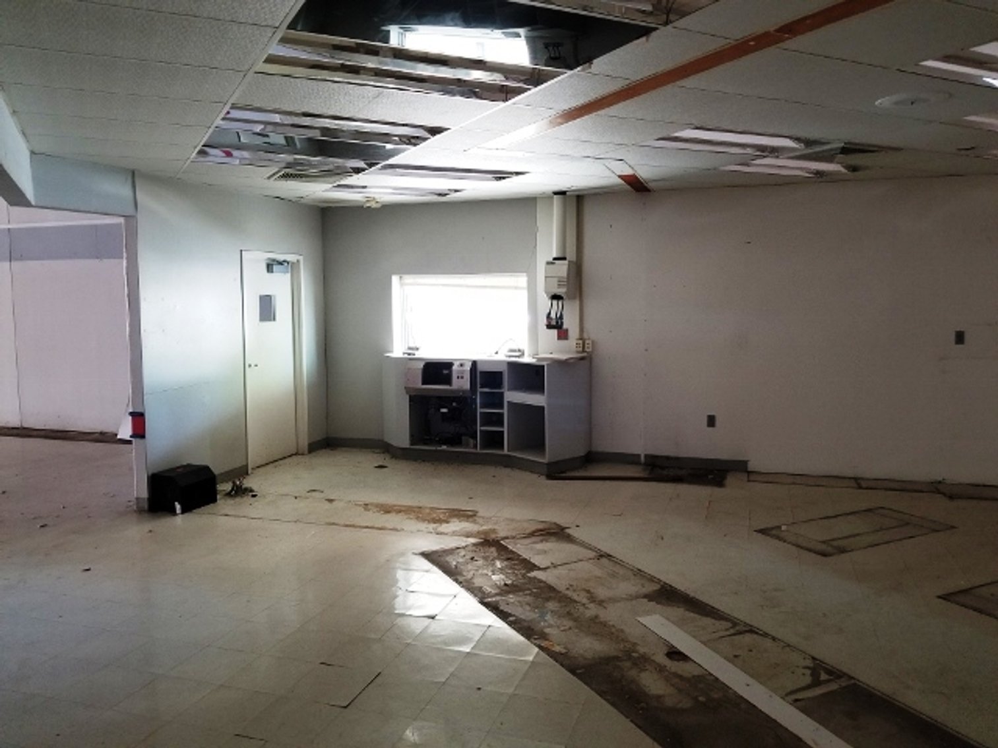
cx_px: 499
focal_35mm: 26
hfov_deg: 67.3
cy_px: 374
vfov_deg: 53.1
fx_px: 750
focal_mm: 4.25
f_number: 1.7
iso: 200
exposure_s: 1/30
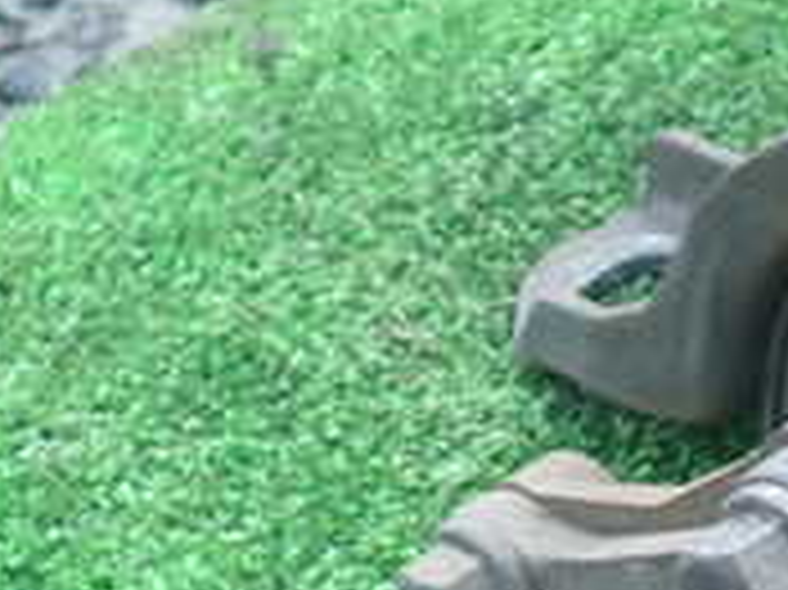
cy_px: 631
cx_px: 783
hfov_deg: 18.6
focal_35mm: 103
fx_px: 2343
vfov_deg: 14.1
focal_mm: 5.4
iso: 125
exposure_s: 1/60
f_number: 2.3
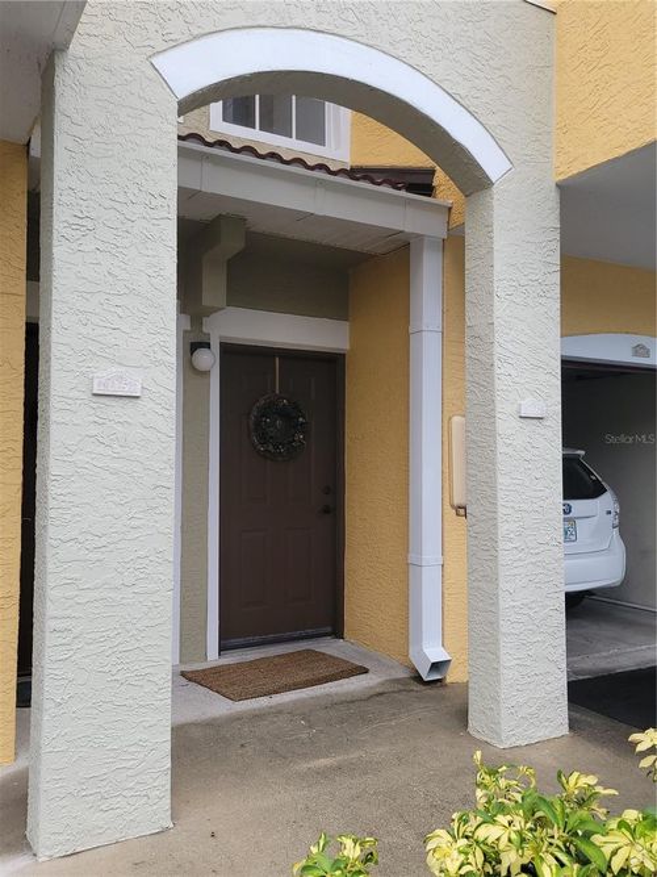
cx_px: 328
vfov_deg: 71.6
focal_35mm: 24
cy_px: 438
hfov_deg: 56.8
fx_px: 608
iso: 16
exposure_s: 1/193
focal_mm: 6.7
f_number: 1.8
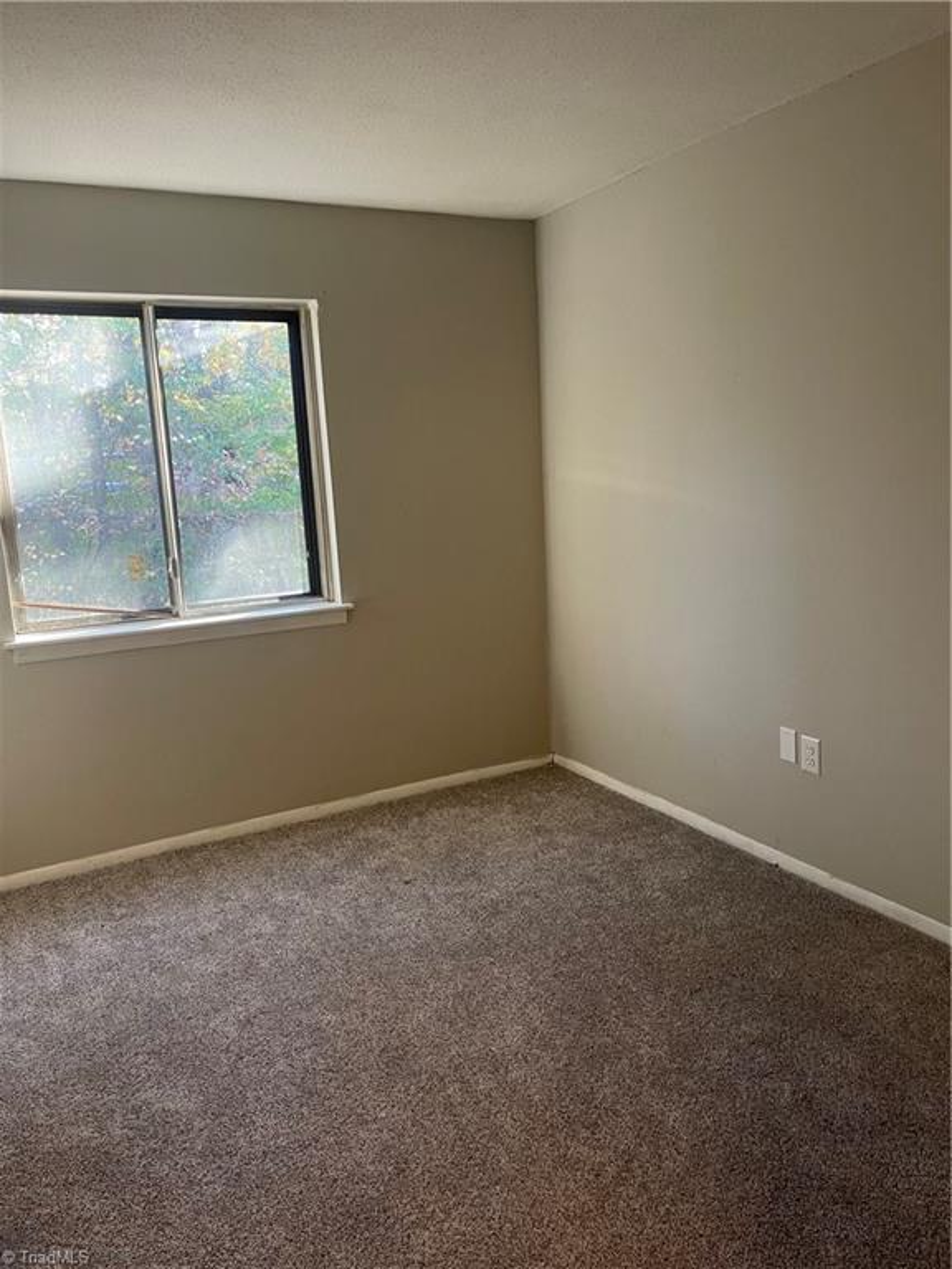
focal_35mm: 25
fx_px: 917
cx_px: 476
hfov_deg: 54.9
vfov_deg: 69.4
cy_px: 634
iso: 160
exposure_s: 1/60
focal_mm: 5.1
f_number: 1.6
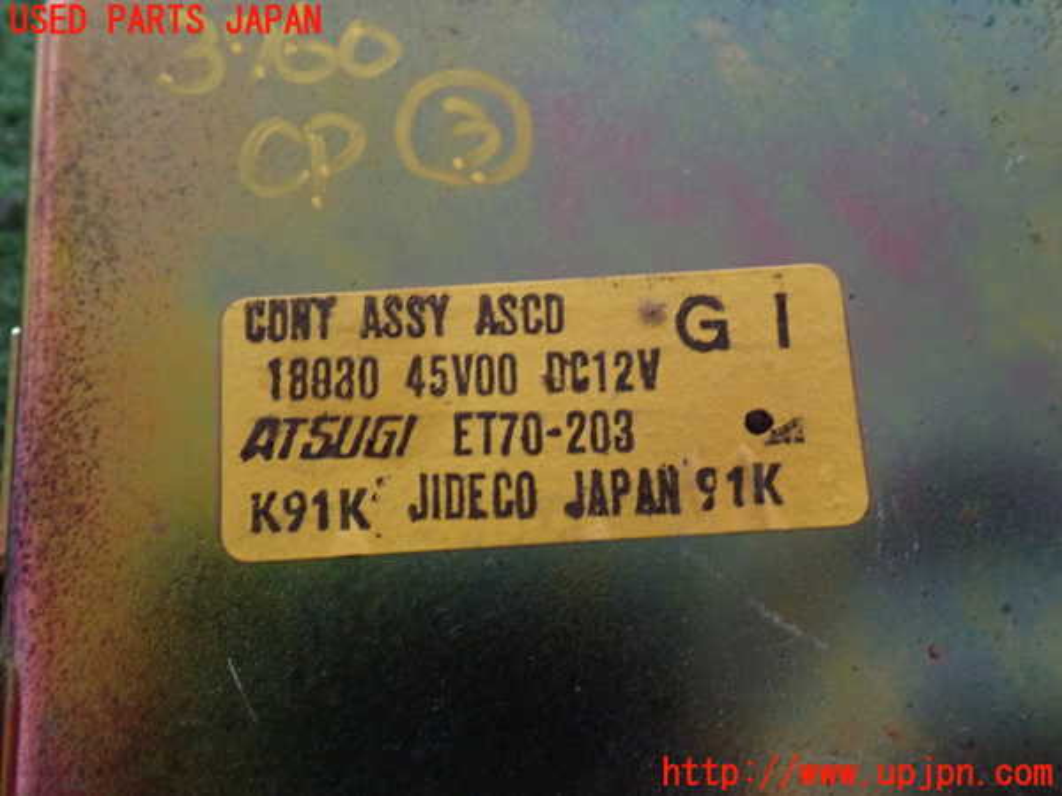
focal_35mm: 41
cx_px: 531
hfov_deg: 45.8
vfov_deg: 35.1
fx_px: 1258
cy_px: 398
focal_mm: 7.31
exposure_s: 1/20
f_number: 2.8
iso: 800
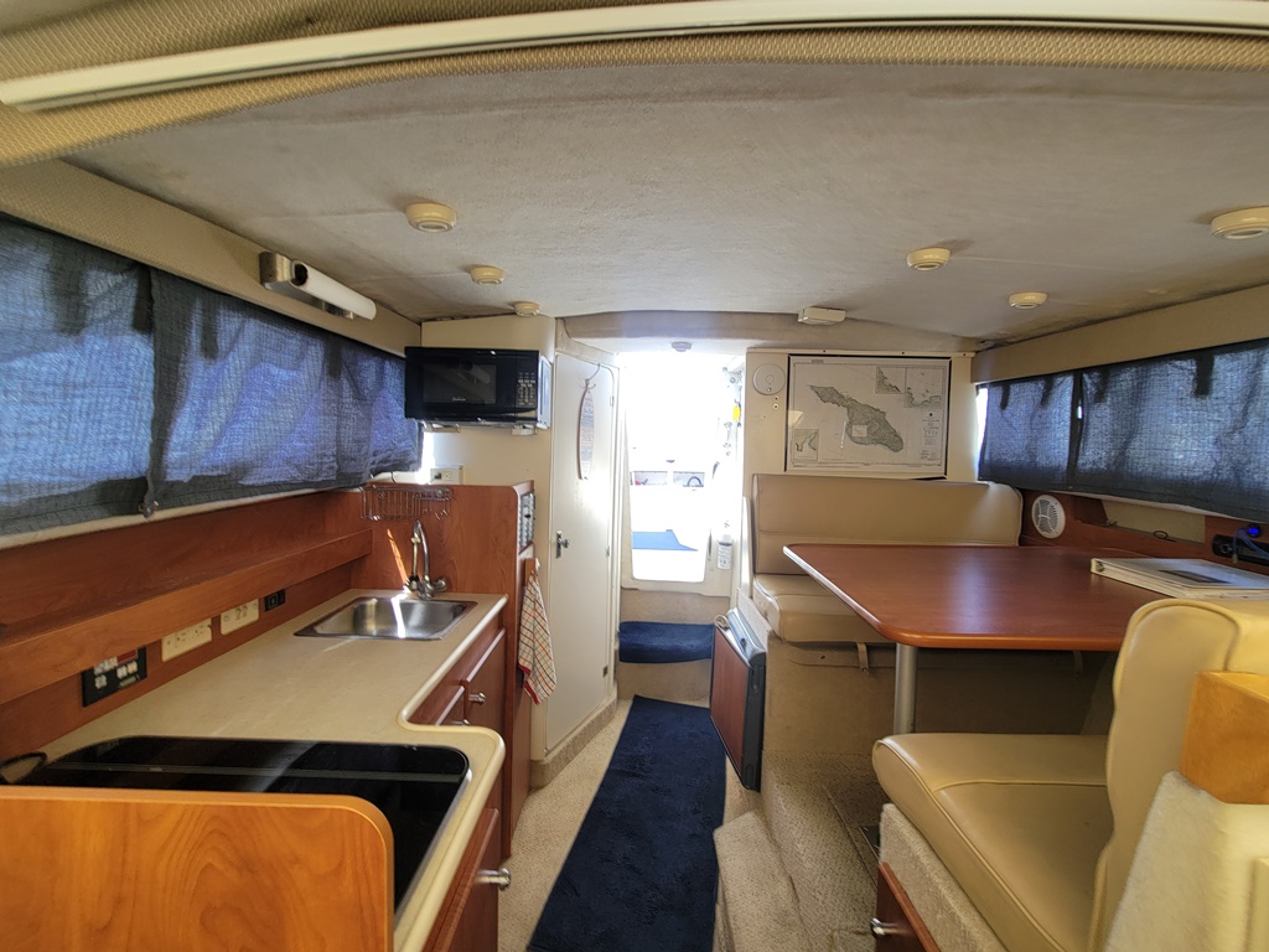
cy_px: 476
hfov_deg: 106.2
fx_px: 477
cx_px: 634
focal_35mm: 13
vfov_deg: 89.9
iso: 64
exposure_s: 1/60
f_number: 2.2
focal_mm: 2.2
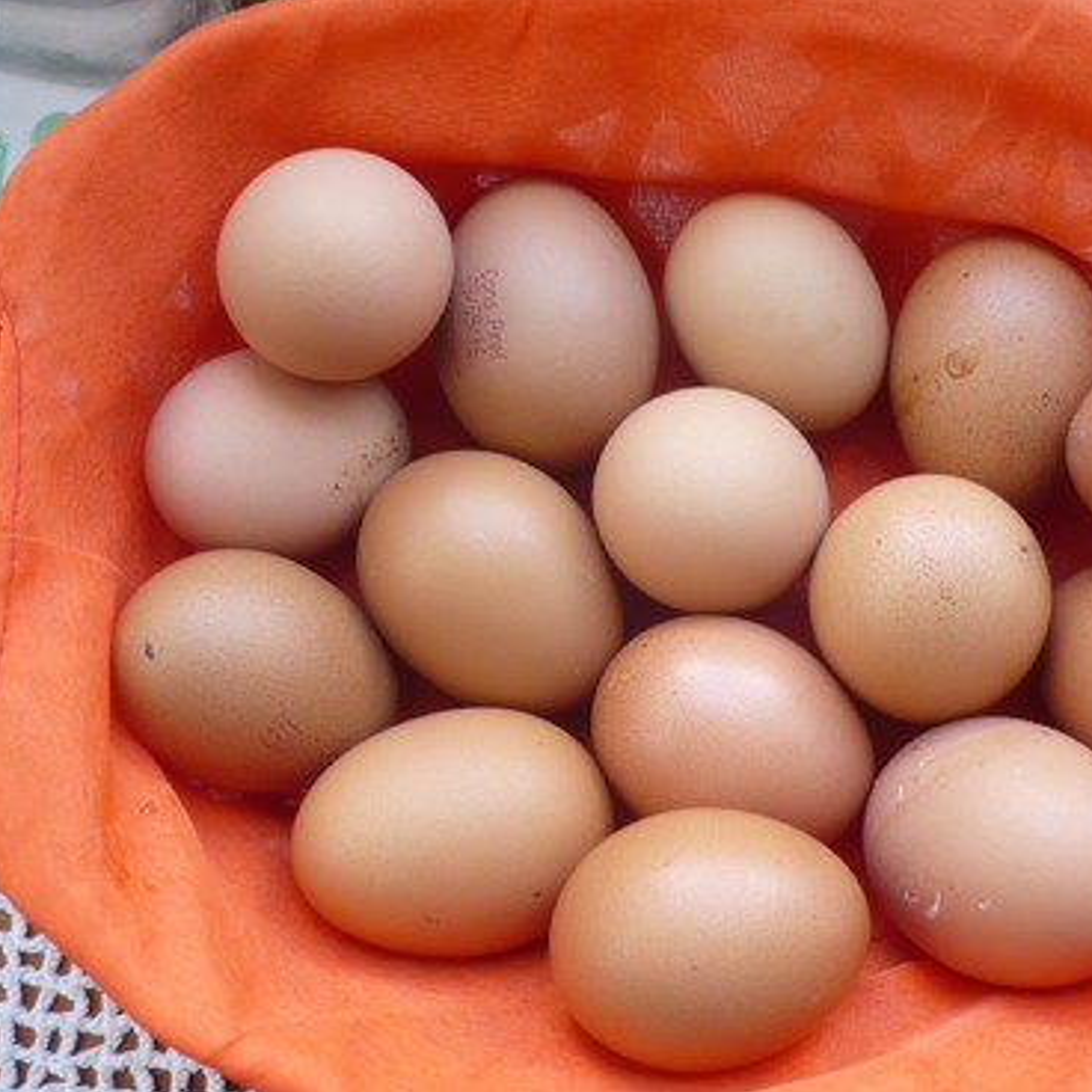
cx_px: 680
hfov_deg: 39.8
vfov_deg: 40.0
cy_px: 542
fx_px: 1499
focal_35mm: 42
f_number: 2.8
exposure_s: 1/30
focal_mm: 5.8
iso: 100
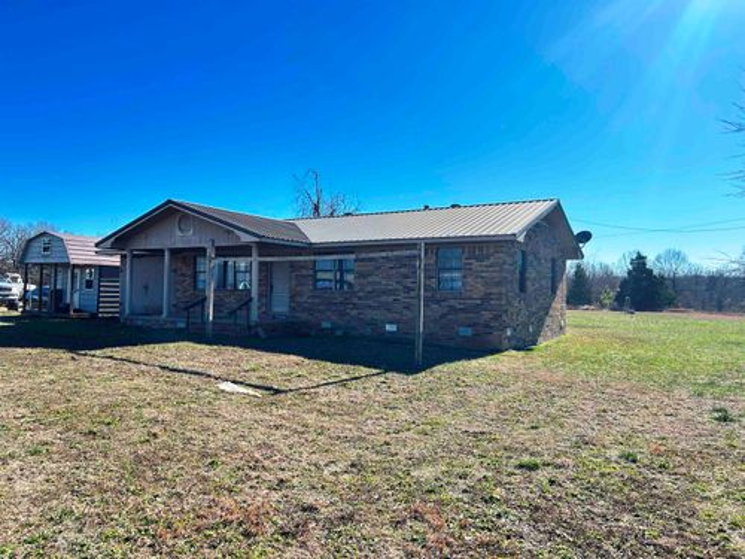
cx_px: 372
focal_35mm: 26
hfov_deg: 67.3
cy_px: 280
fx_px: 560
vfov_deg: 53.1
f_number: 1.5
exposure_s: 1/1972
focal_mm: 5.7
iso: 50
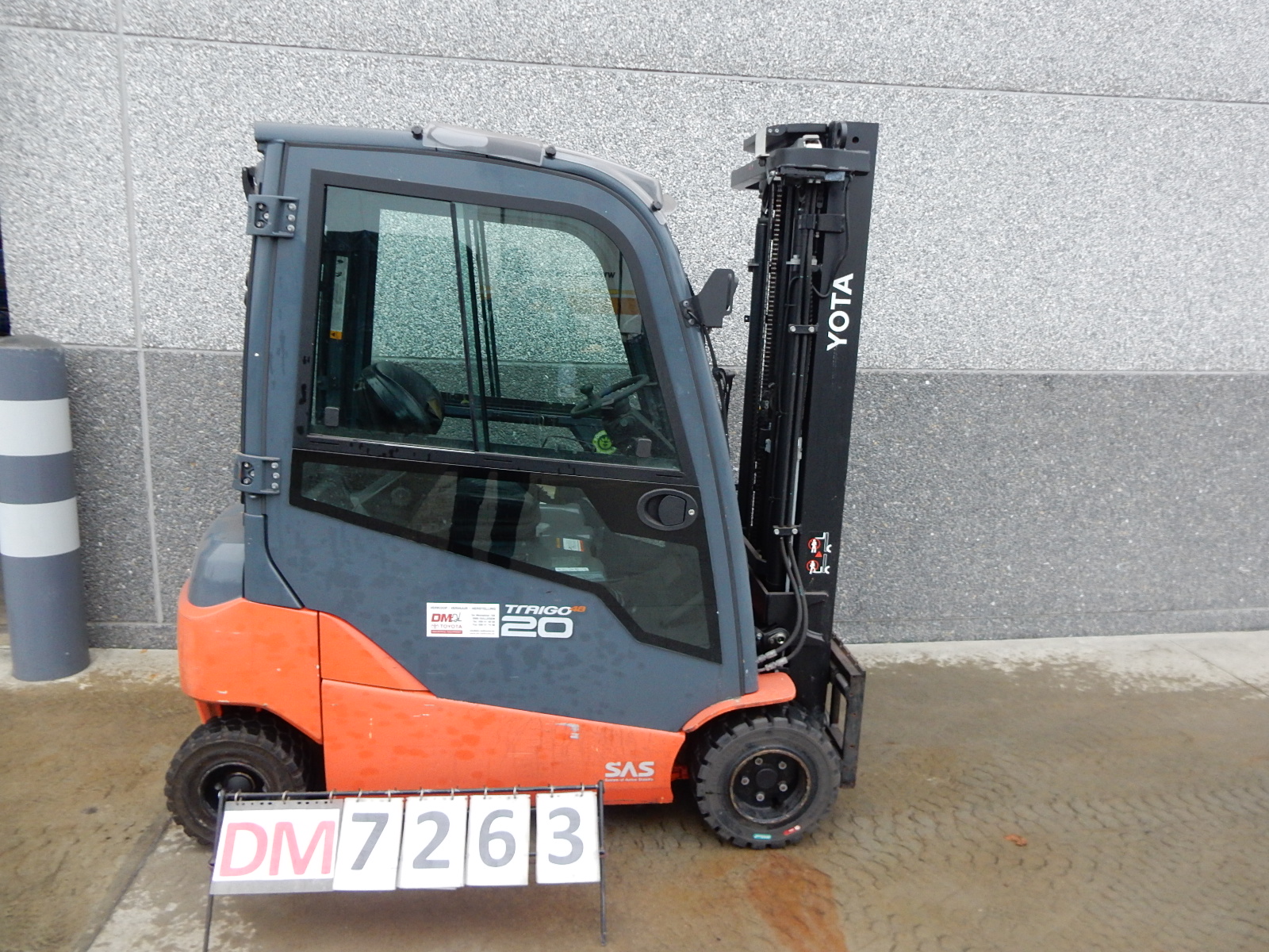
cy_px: 476
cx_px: 634
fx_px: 916
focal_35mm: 25
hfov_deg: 69.4
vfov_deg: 54.9
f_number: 3.7
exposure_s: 1/30
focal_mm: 4.5
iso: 250
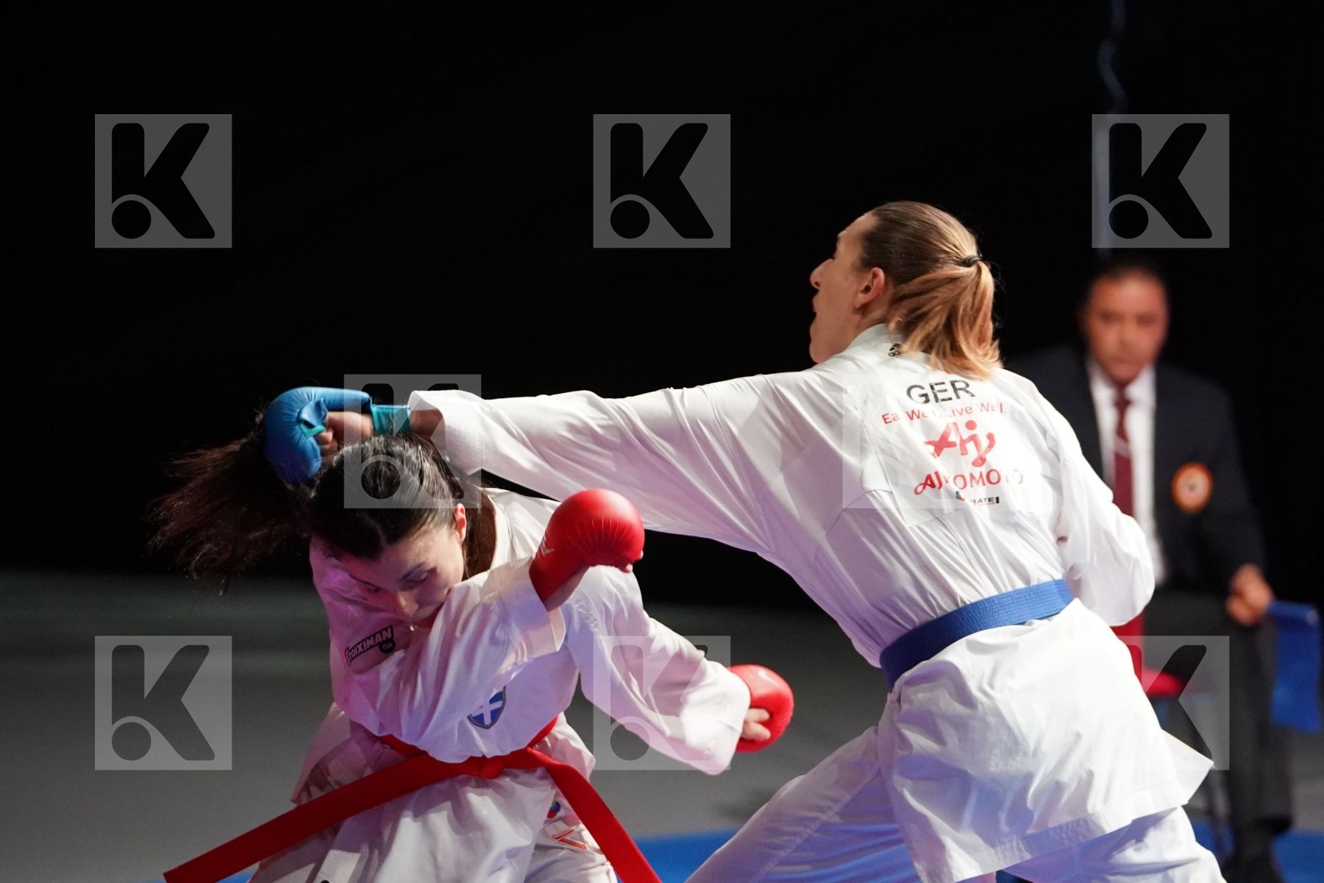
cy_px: 442
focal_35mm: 243
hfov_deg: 8.5
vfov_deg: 5.7
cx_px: 662
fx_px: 8936
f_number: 2.8
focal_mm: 162
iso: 5000
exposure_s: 1/1000
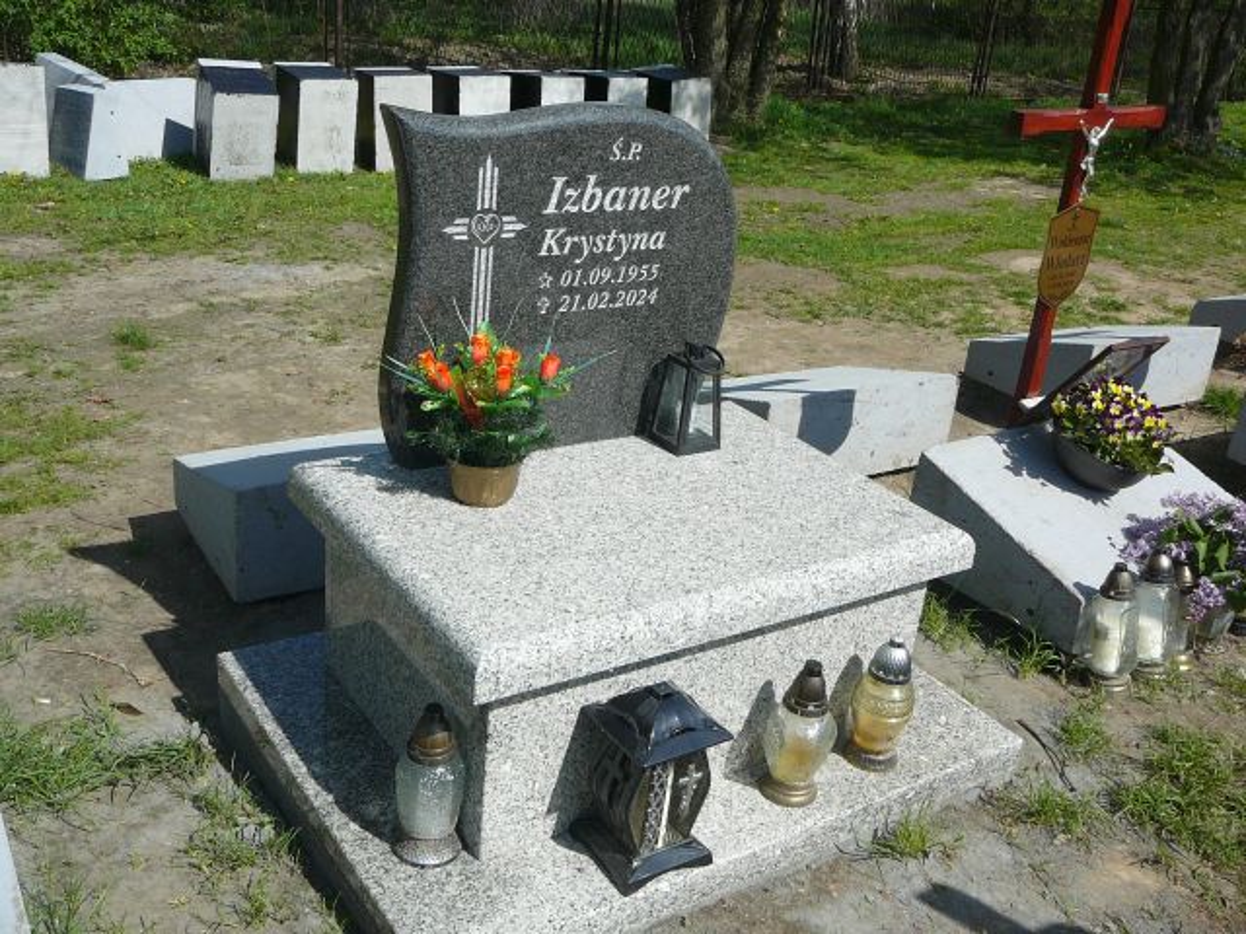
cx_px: 623
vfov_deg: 40.7
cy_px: 467
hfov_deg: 52.6
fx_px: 1260
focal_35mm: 35
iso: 80
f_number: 5
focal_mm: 5.2
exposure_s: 1/500
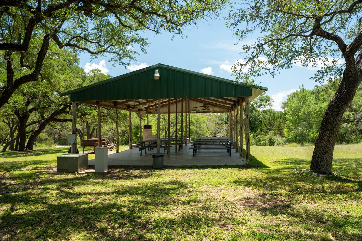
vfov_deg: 42.7
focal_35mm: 31
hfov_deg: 60.8
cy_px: 120
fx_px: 309
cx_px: 181
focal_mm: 30.7
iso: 200
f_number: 5.6
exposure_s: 1/125
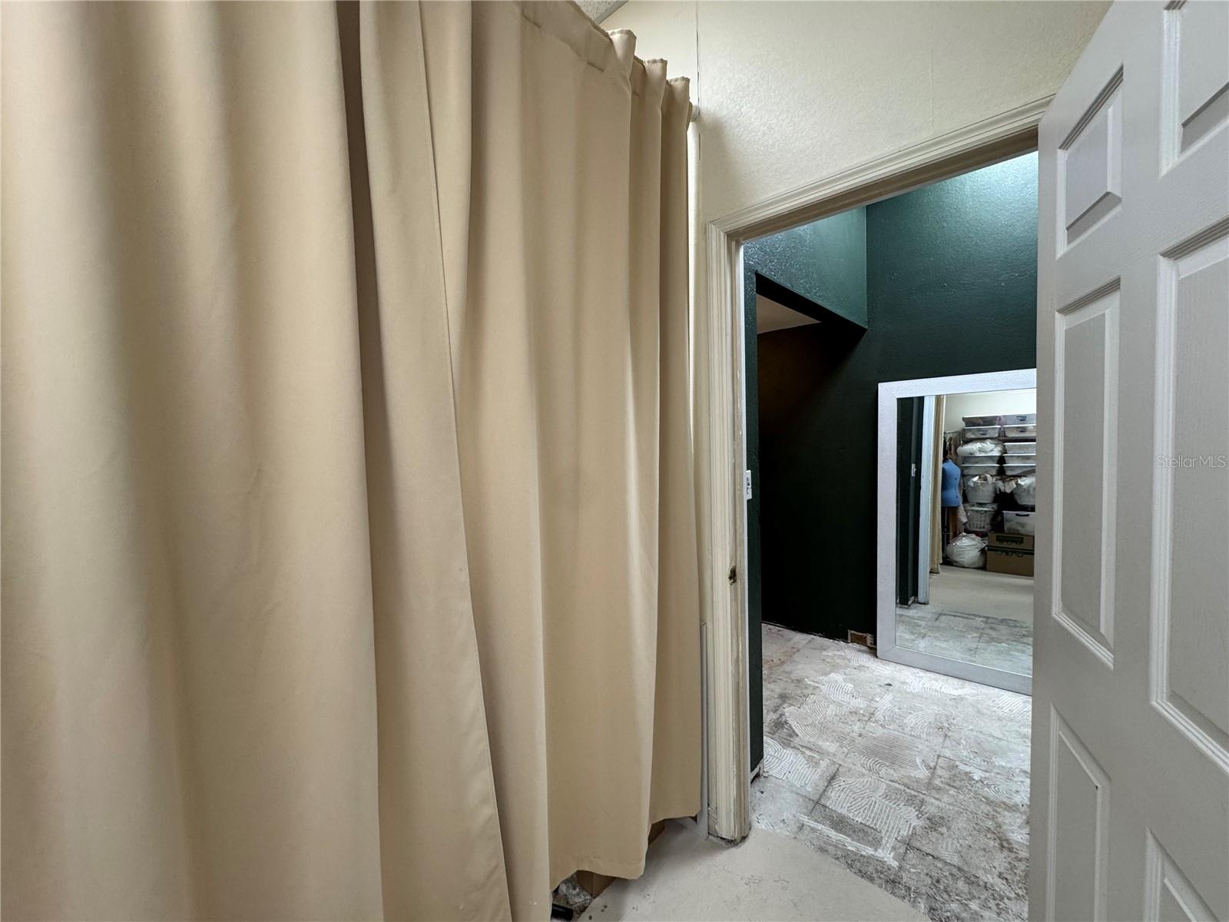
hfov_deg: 102.1
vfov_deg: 85.7
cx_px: 614
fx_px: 497
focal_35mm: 14
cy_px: 461
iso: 160
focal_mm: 2.22
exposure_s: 1/60
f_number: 2.2
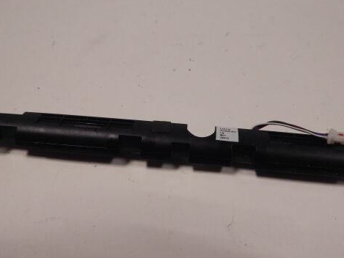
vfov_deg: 44.1
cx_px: 171
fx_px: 318
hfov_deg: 56.8
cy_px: 139
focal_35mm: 32
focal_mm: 4.3
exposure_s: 1/60
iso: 160
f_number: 3.3
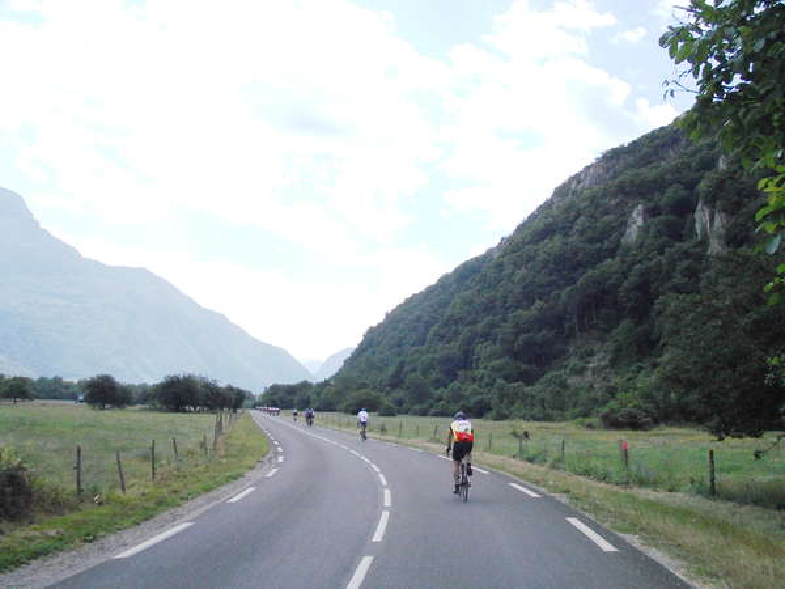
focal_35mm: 38
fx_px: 862
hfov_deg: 49.0
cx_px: 392
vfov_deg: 37.7
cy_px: 294
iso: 80
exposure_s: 1/500
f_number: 6.2
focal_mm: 5.3
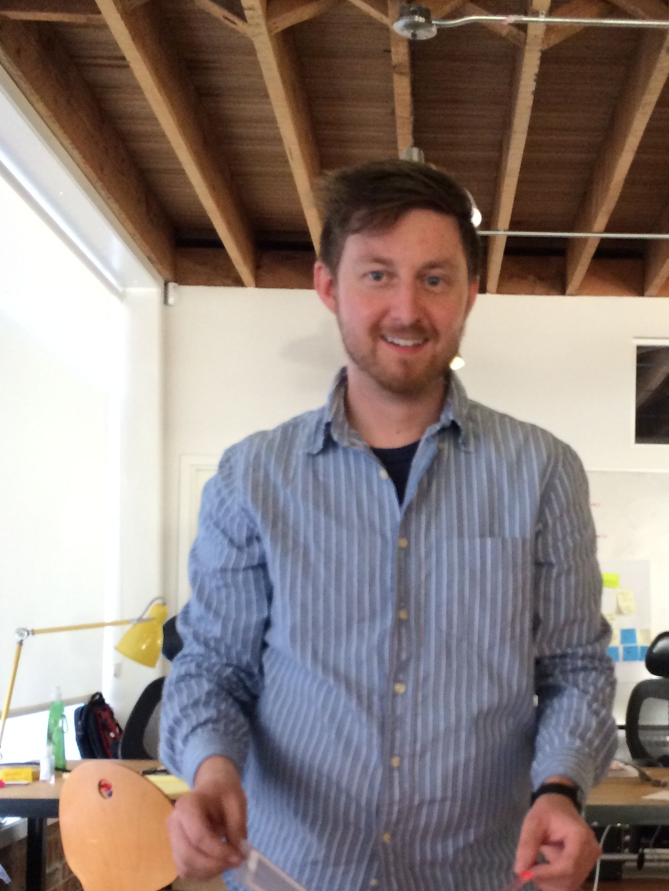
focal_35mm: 49
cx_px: 461
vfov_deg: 38.2
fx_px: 1262
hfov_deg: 29.4
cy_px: 637
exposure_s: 1/30
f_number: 2.2
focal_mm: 4.12
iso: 64
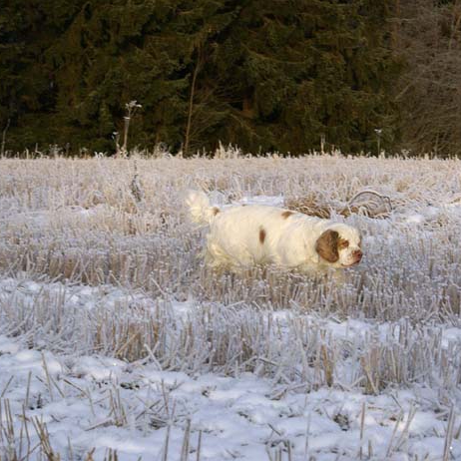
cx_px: 334
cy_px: 232
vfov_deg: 15.0
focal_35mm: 116
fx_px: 1748
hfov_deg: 15.0
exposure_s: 1/160
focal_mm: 60
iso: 100
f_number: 6.3
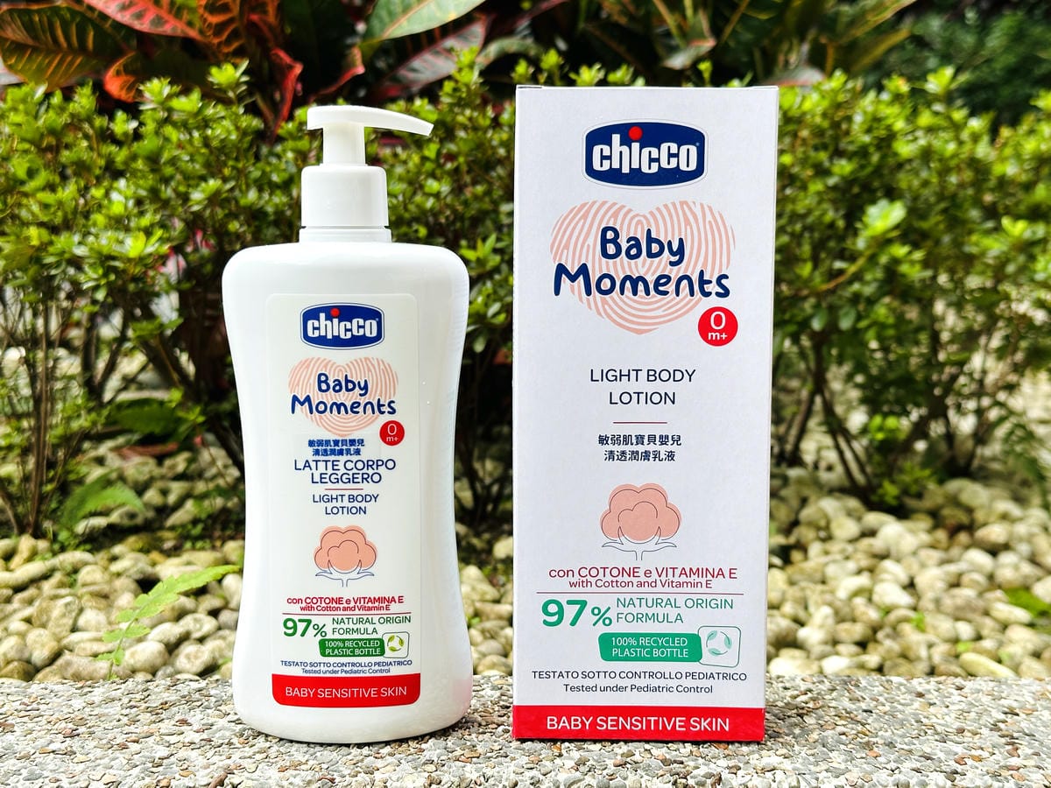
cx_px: 526
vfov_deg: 30.3
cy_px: 394
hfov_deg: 39.7
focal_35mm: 48
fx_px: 1457
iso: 64
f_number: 1.78
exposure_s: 1/541
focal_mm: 6.86
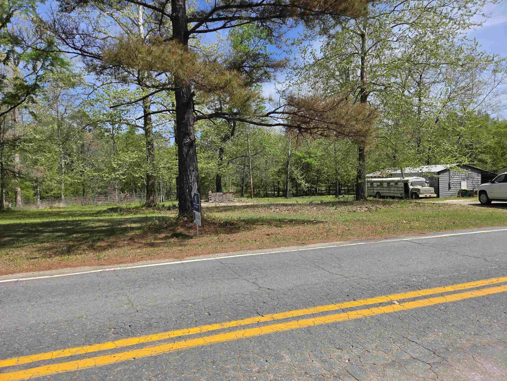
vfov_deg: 58.9
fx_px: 337
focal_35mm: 23
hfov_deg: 73.9
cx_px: 254
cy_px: 190
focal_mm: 5.4
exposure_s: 1/4076
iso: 80
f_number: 1.8
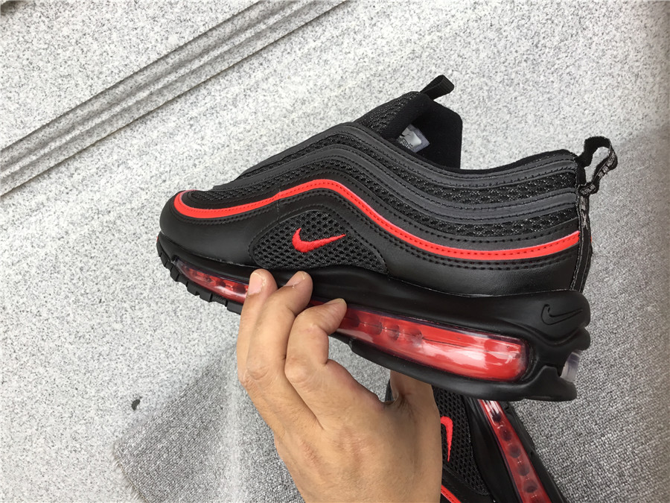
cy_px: 252
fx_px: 600
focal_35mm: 31
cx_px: 335
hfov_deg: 58.4
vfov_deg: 45.4
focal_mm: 3.3
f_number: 2.4
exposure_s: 1/121
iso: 25
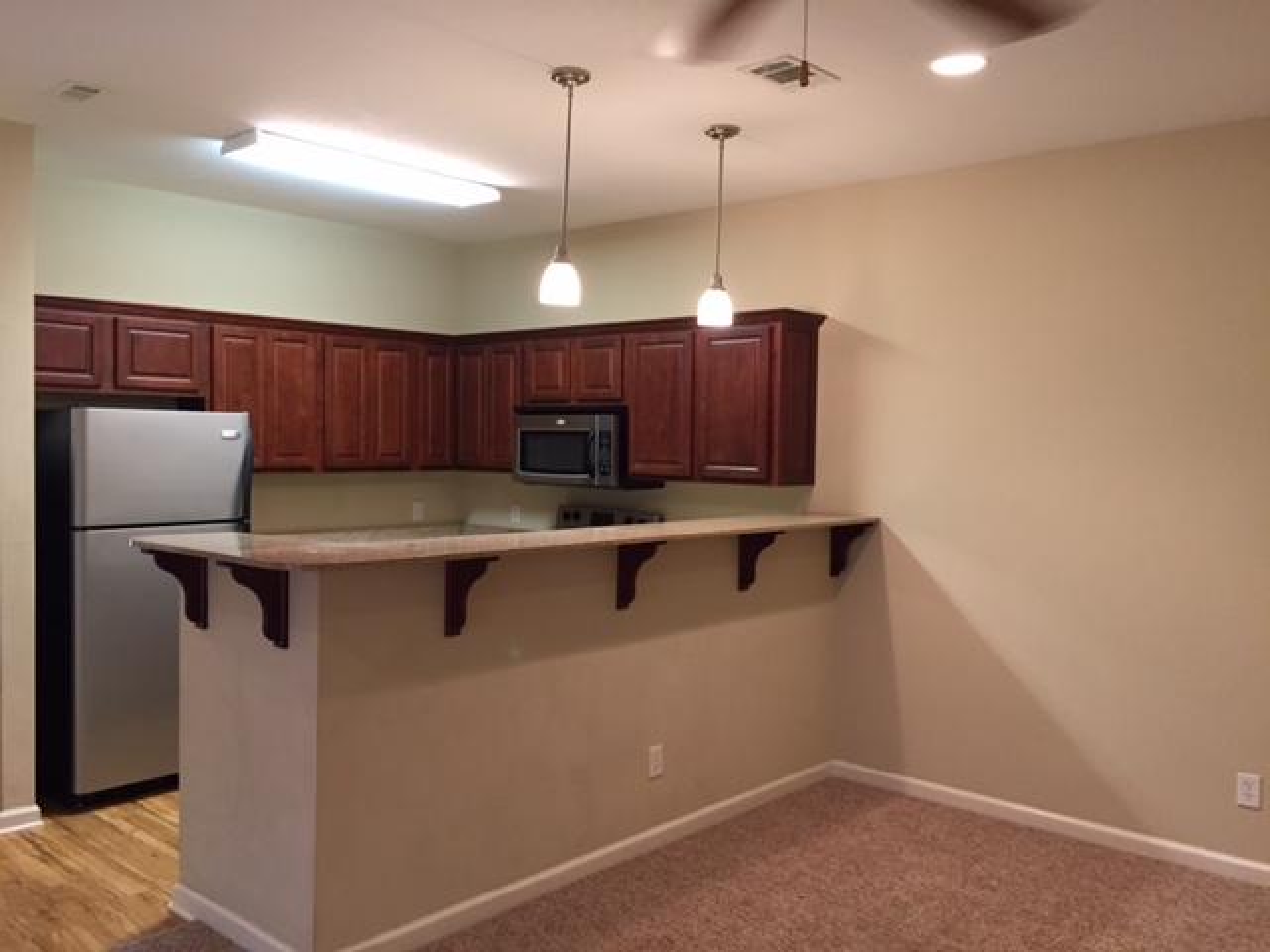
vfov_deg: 48.2
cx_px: 635
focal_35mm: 29
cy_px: 476
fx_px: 1064
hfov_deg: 61.7
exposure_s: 1/30
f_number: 2.2
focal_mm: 4.15
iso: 125
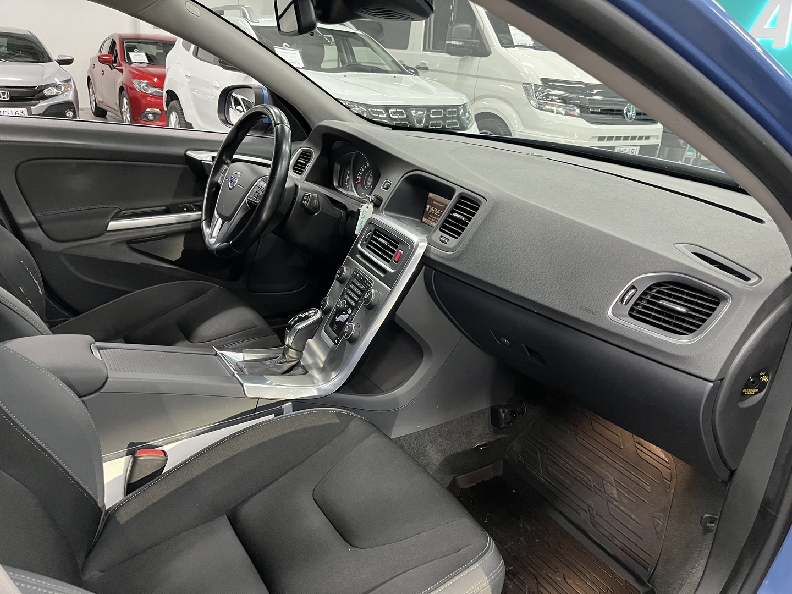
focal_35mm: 26
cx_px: 396
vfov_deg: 53.1
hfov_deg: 67.3
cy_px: 297
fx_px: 595
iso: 400
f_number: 1.6
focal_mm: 5.1
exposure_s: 1/50
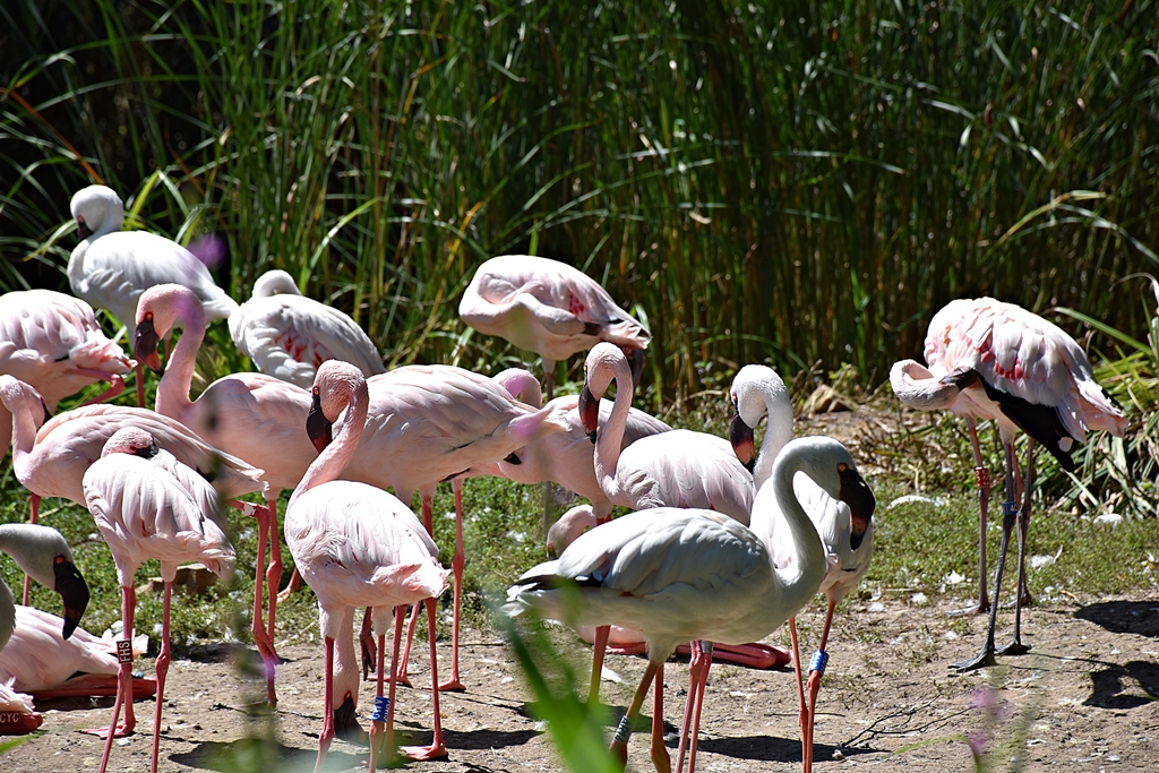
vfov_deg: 6.5
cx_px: 580
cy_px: 386
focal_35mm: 210
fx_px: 6761
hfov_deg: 9.8
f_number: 7.1
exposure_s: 1/800
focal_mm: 140
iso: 200
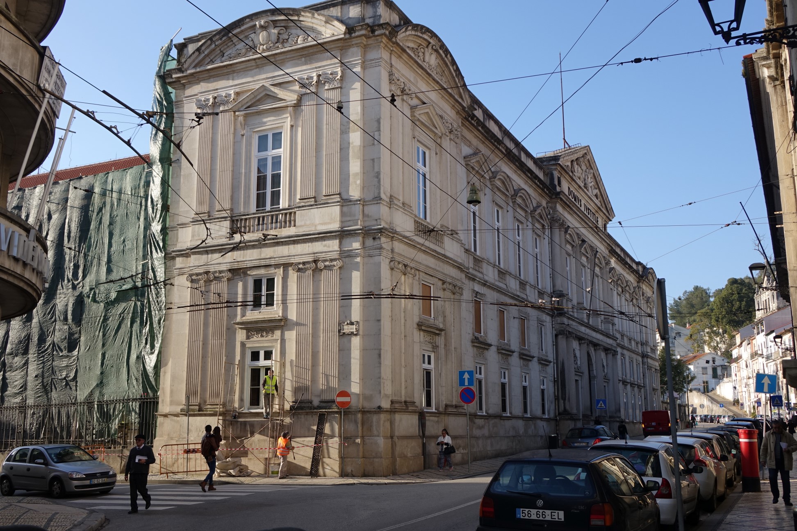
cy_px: 266
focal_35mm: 37
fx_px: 819
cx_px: 398
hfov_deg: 51.9
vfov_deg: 35.9
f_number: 4
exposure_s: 1/400
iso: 100
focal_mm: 13.65
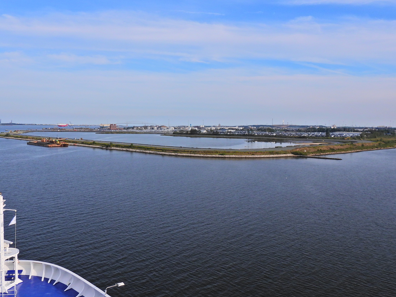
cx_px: 178
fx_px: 343
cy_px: 156
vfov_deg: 46.8
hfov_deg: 59.8
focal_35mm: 30
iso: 100
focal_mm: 4.3
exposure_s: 1/2000
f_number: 2.8
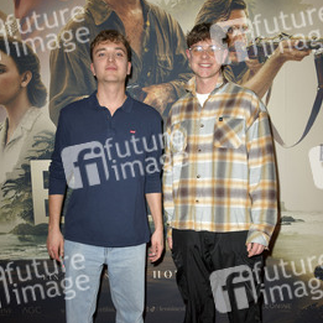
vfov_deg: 42.1
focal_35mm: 39
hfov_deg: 42.8
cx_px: 161
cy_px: 222
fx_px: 412
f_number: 5.6
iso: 250
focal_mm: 30
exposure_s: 1/250
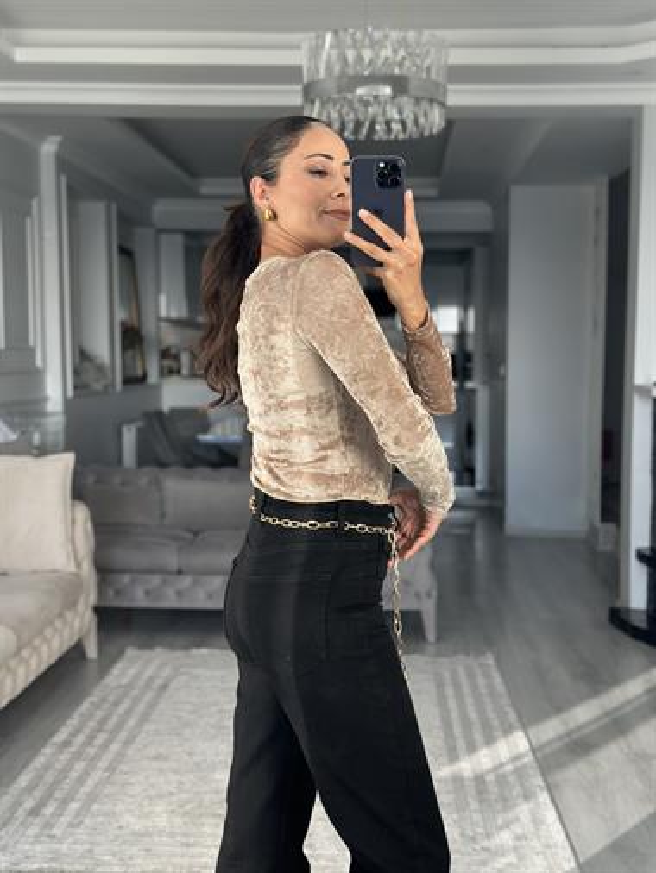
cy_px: 436
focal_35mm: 48
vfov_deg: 39.6
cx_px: 328
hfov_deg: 30.3
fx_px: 1212
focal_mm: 6.86
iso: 80
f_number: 1.78
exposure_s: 1/224
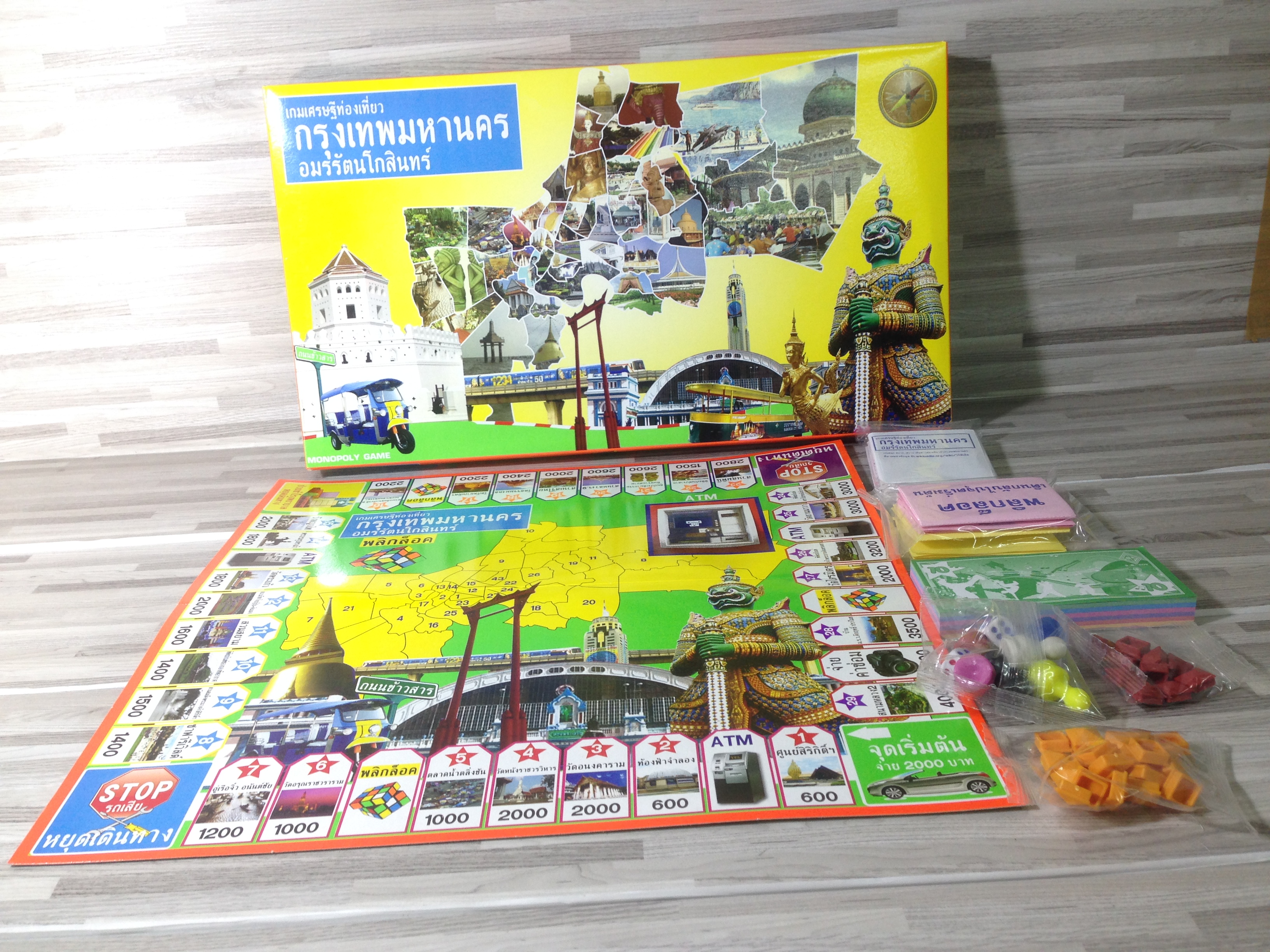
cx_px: 635
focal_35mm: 33
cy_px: 476
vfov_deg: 42.9
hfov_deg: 55.4
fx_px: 1211
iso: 50
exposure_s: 1/20
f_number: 2.4
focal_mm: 4.12
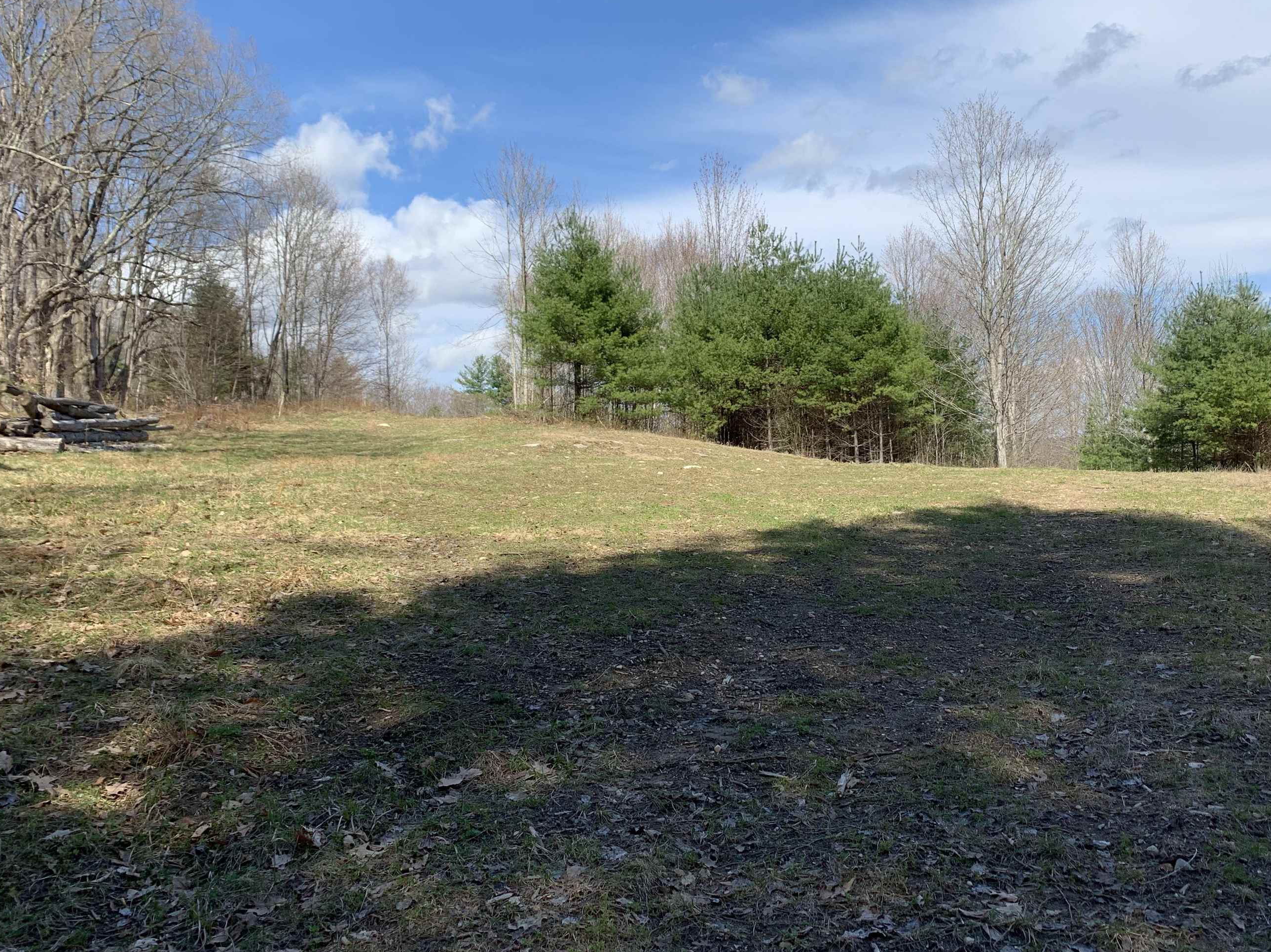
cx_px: 715
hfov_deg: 58.2
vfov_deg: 45.4
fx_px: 1138
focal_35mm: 31
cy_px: 421
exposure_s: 1/1748
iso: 25
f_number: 1.8
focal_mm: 4.25
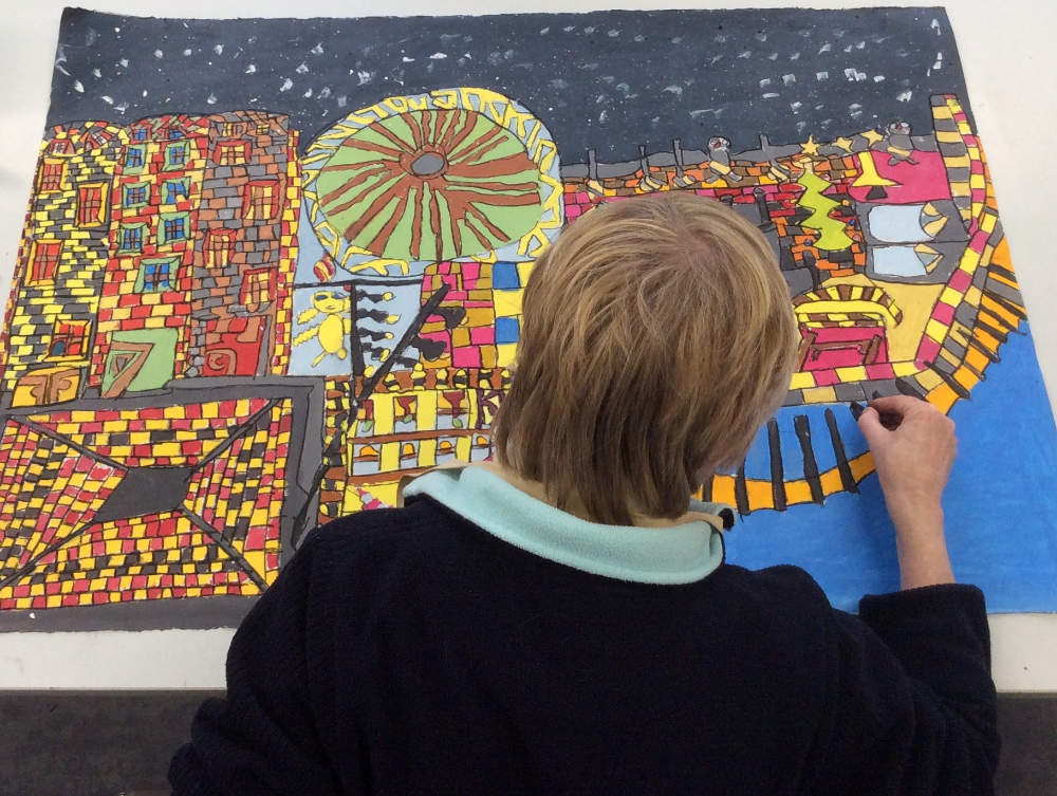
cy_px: 398
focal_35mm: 42
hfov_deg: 44.7
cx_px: 528
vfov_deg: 34.4
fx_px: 1284
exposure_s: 1/100
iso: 64
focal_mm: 3.3
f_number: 2.4
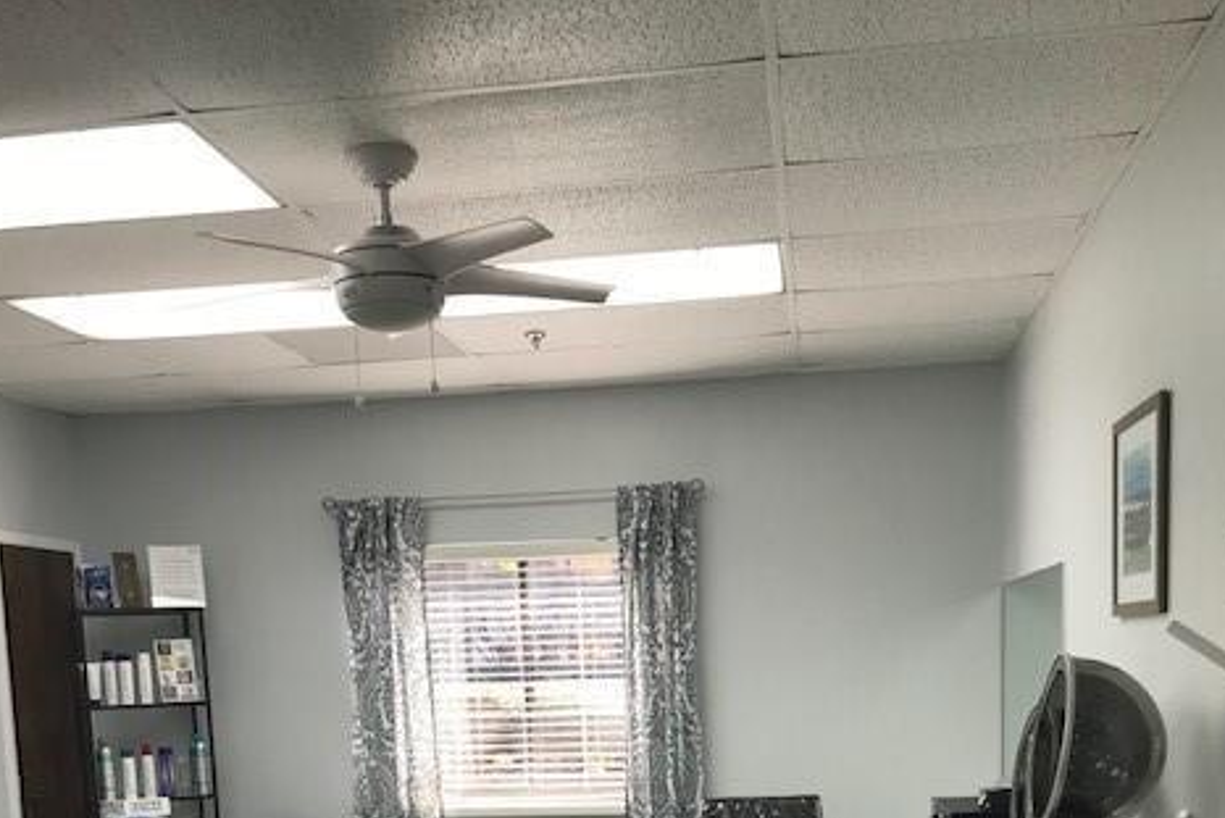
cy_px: 839
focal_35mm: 40
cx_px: 612
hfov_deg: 48.4
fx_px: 1361
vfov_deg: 30.7
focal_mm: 3.99
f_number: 1.8
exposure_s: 1/120
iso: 40
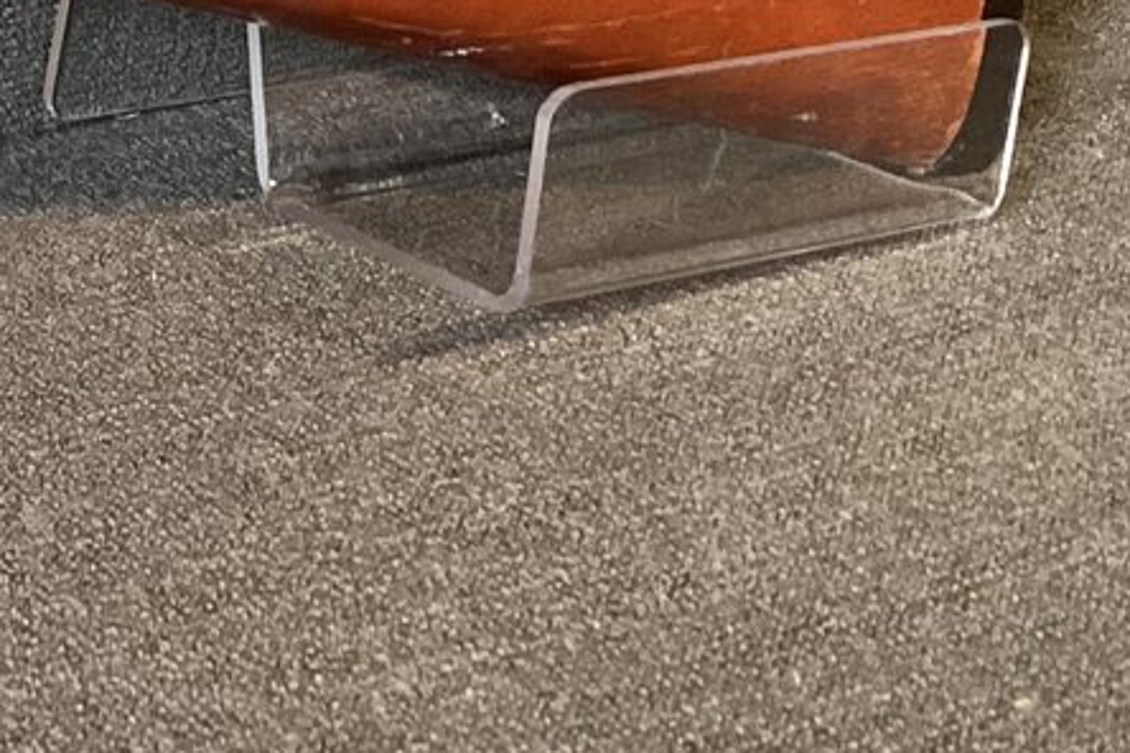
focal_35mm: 110
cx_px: -498
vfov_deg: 12.2
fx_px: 3453
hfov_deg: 17.0
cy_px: -88
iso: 320
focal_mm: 3.3
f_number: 2.4
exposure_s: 1/33
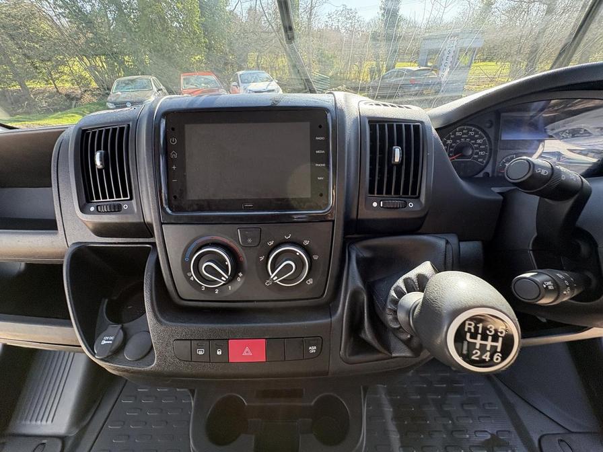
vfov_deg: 85.7
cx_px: 302
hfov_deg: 102.1
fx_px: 244
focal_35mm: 14
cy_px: 226
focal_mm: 2.22
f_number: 2.2
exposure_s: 1/140
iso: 125
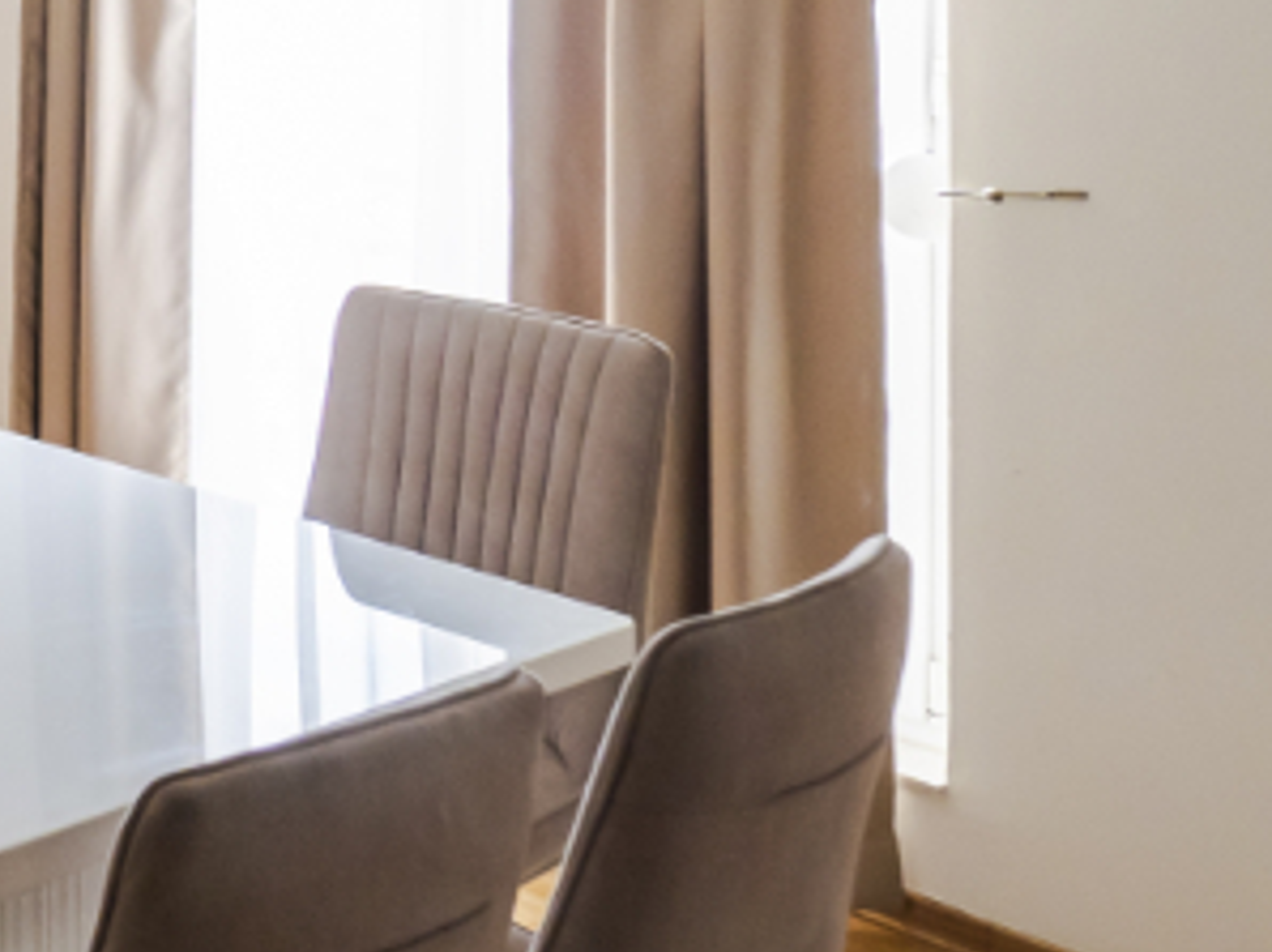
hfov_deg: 29.7
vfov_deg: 27.6
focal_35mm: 47
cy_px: -154
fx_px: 1726
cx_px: -495
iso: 400
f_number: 4
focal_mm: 7
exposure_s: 1/40
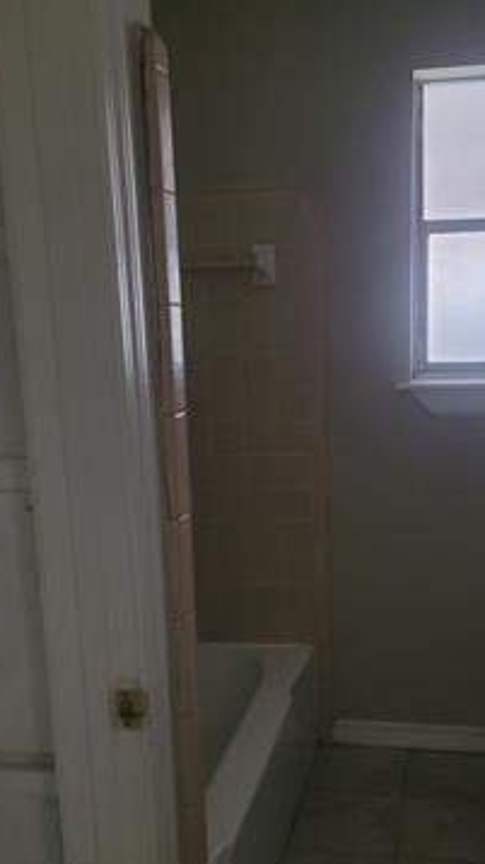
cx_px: 323
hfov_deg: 30.9
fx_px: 870
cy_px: 475
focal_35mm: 38
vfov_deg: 52.7
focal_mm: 5.4
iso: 250
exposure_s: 1/40
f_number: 1.8
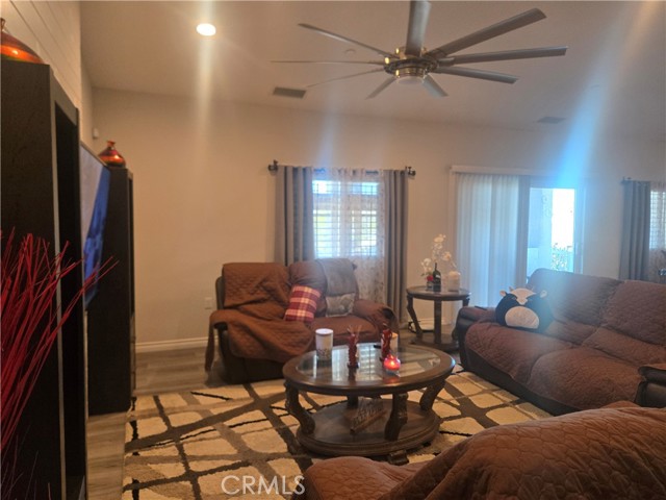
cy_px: 250
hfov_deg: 73.9
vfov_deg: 58.9
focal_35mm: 23
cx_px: 333
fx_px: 443
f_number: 1.8
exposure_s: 1/120
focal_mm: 5.4
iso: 250
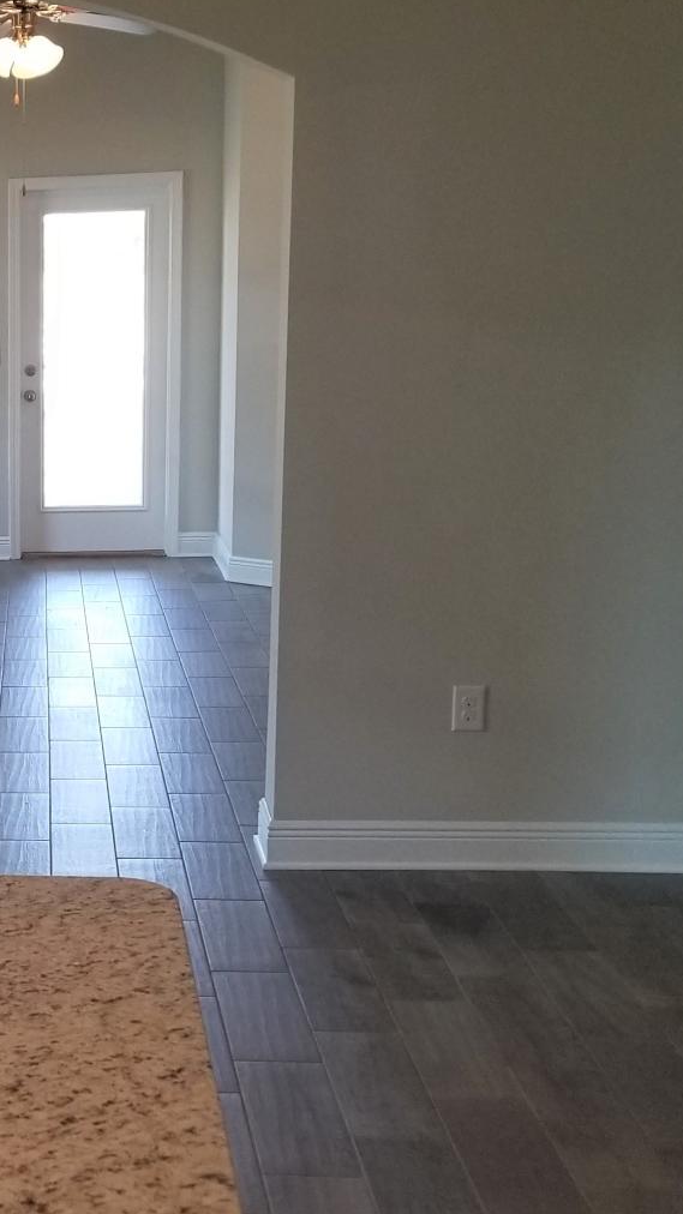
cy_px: 611
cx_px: -204
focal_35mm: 56
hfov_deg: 19.7
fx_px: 1804
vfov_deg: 37.2
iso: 100
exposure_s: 1/120
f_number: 1.7
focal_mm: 4.3
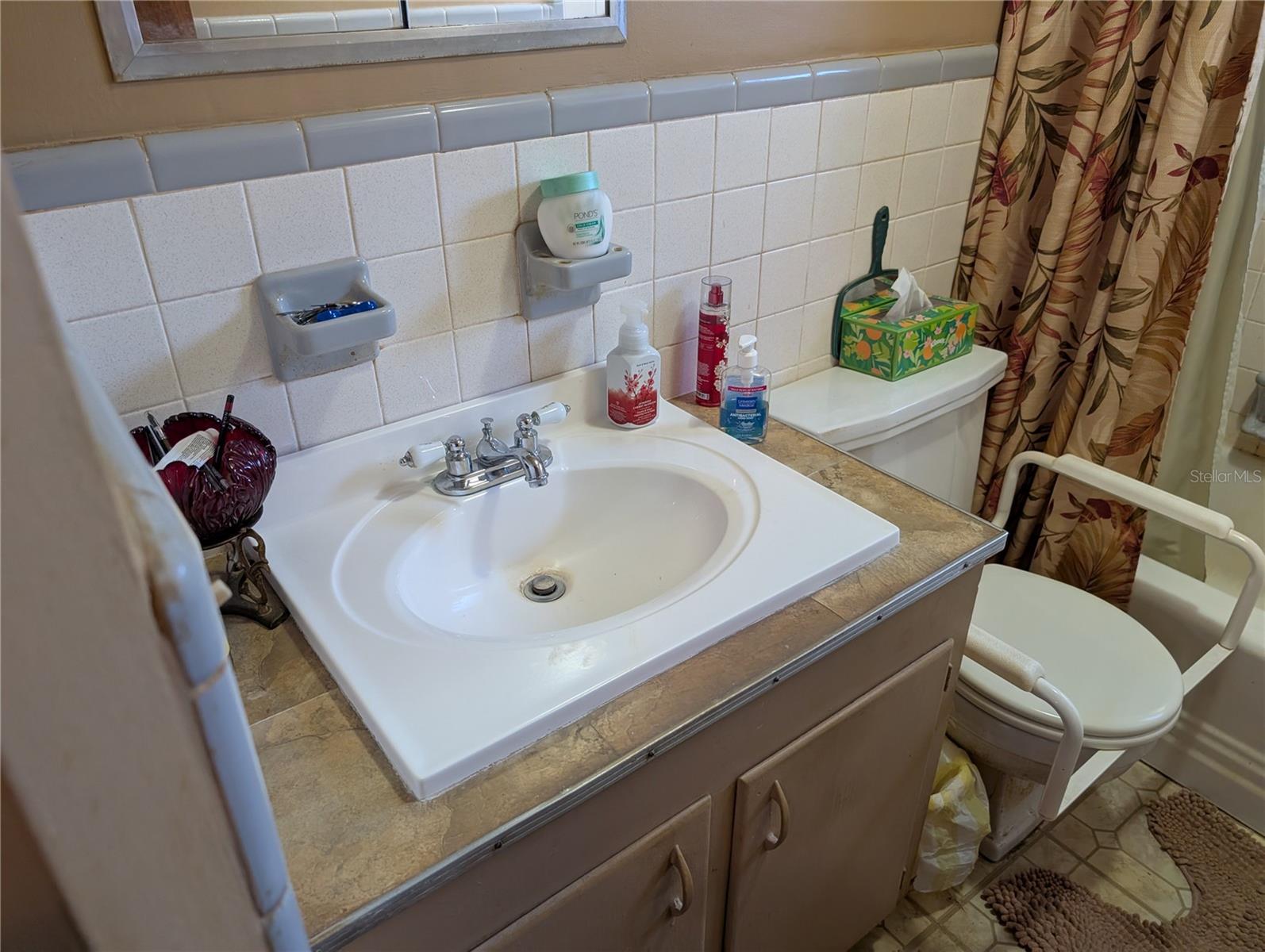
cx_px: 632
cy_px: 476
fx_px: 878
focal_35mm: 24
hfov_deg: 71.5
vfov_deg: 56.9
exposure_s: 1/120
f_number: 1.68
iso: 750
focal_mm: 6.9
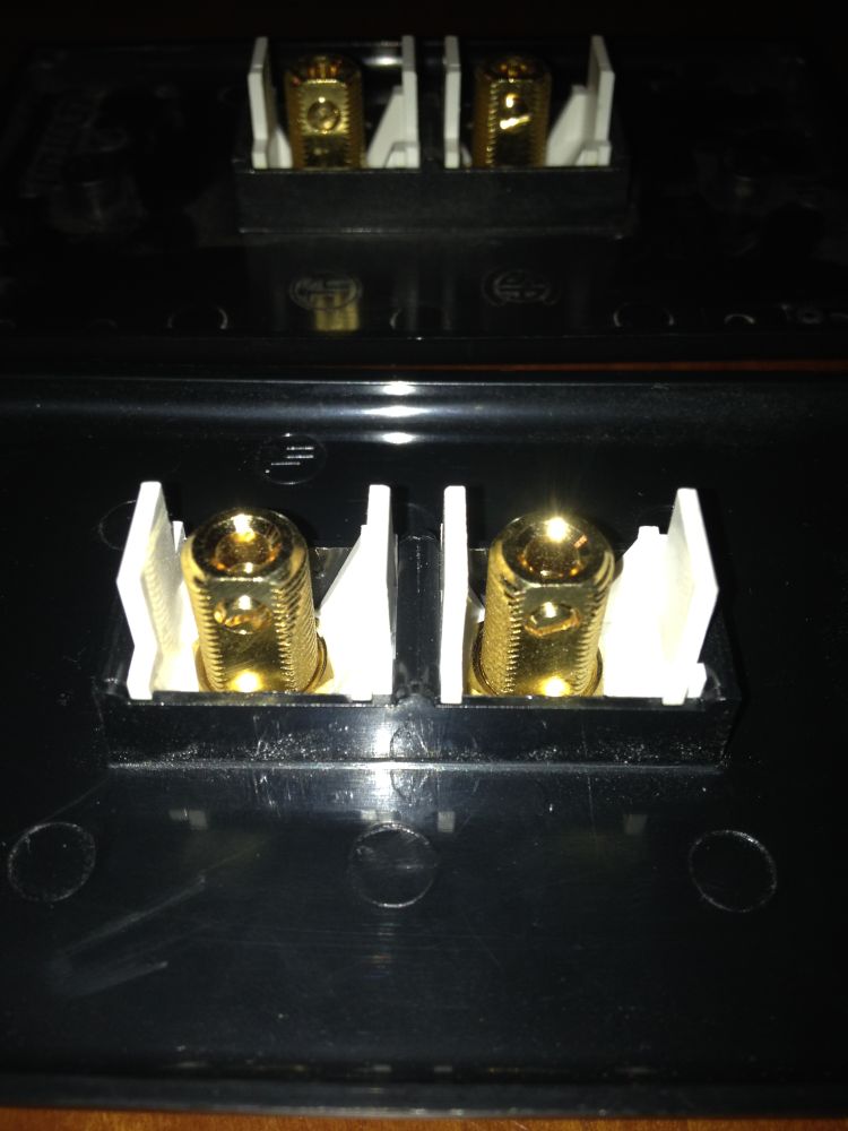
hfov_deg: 40.7
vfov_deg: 52.6
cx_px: 424
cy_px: 566
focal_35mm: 35
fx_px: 1143
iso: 50
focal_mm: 4.28
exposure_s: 1/119
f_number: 2.4
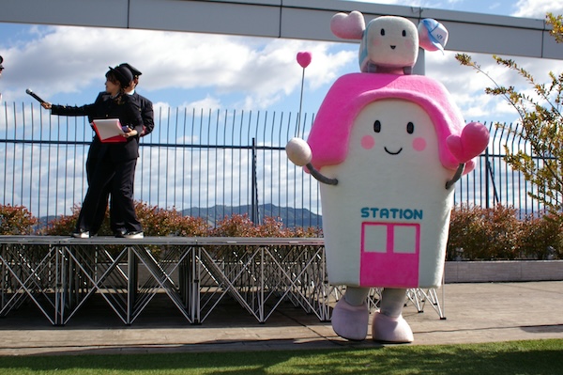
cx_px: 282
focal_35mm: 42
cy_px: 188
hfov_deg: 46.4
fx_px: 656
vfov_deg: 31.8
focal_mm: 28
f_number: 4
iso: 400
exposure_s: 1/4000
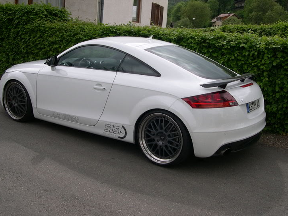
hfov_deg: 44.8
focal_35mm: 42
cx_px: 142
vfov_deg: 34.3
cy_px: 106
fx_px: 349
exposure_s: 1/103
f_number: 7.6
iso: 100
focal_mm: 8
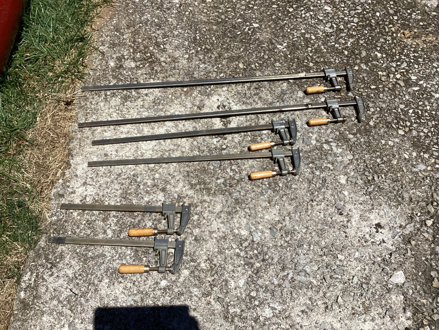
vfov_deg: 45.4
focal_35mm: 31
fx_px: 393
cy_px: 165
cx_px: 220
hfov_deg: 58.3
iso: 25
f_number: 2.4
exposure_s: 1/2469
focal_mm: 3.3
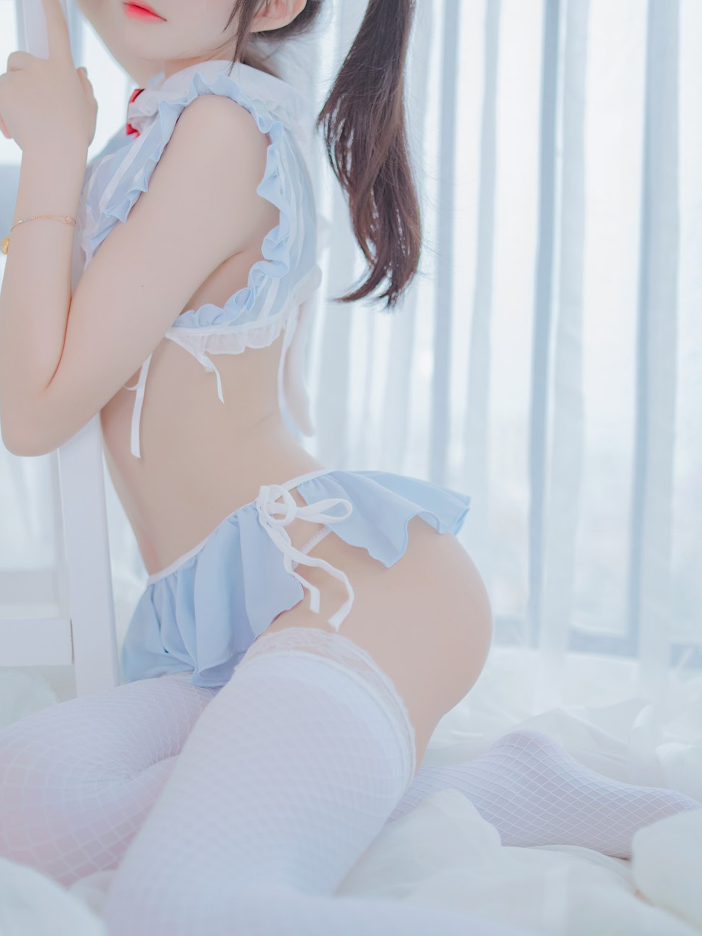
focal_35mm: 47
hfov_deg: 30.8
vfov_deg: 40.3
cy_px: 391
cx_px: 301
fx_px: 1271
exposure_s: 1/200
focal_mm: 35
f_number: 1.4
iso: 100
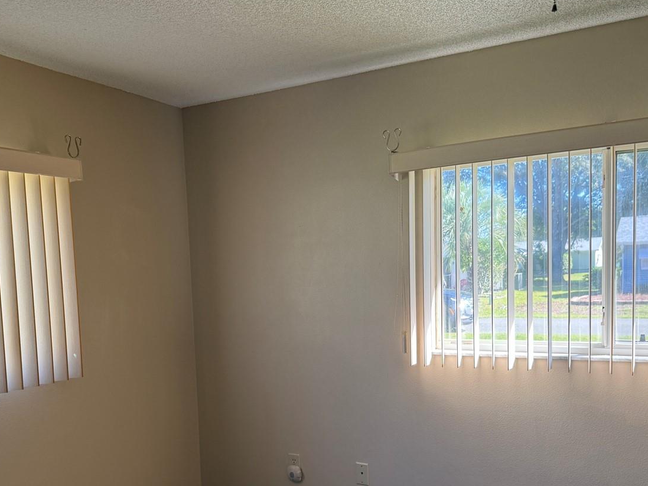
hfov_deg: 52.4
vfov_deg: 40.1
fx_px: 655
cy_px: 331
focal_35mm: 35
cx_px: 275
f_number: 1.78
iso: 100
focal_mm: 6.76
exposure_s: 1/121
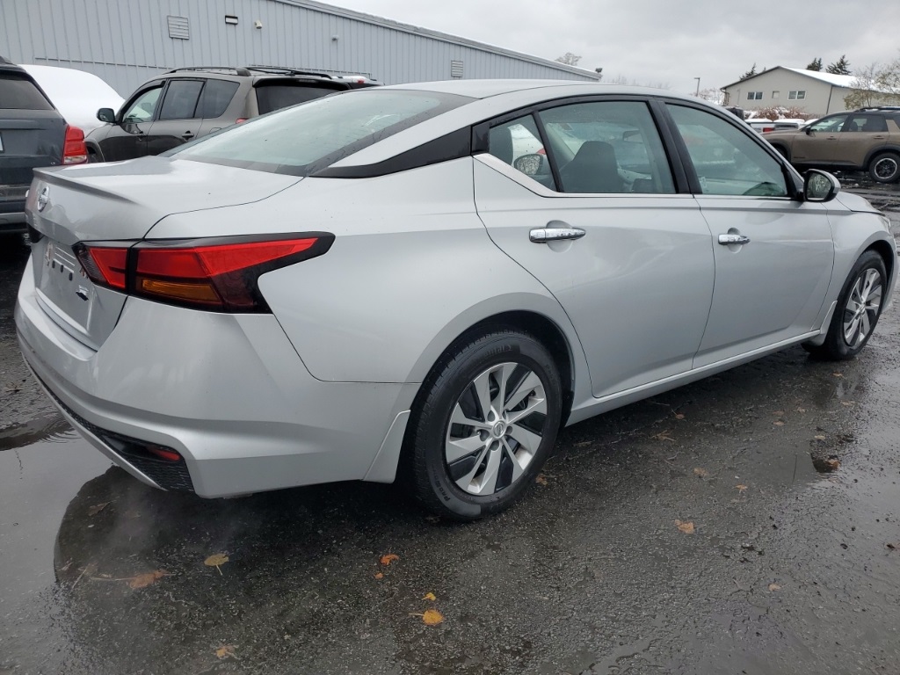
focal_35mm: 26
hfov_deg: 67.3
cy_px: 338
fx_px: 676
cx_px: 450
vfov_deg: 53.1
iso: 50
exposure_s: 1/783
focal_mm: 4.3
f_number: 1.5
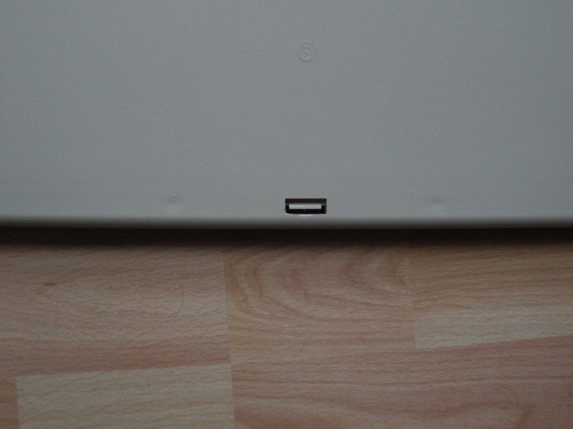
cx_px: 301
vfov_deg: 28.1
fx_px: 844
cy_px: 99
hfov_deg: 37.5
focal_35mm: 51
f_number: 2.8
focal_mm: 6.4
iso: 400
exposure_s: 1/33
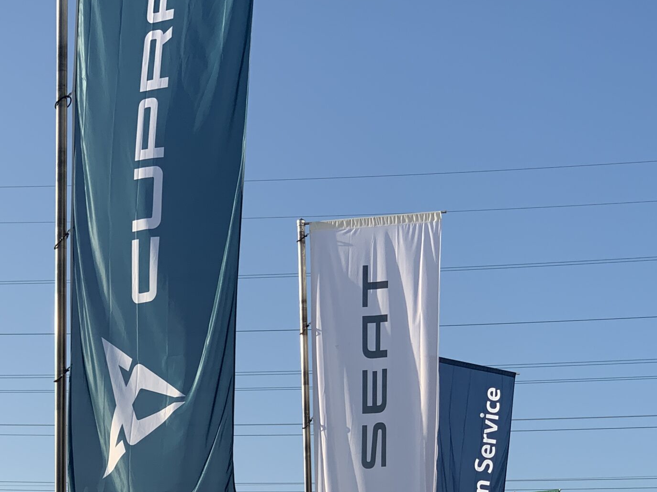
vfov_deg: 15.2
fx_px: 1841
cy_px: 392
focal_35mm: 97
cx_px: 176
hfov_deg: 20.1
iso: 16
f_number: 2.4
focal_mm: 6
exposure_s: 1/905
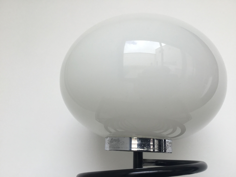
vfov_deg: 45.4
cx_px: 118
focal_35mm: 31
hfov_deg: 58.4
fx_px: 211
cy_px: 88
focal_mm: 3.3
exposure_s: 1/198
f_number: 2.4
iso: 25
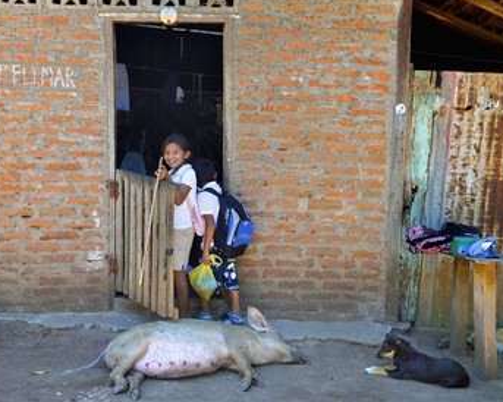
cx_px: 219
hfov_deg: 40.3
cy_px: 198
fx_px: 684
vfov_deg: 32.7
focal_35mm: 46
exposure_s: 1/250
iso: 200
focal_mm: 40
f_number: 4
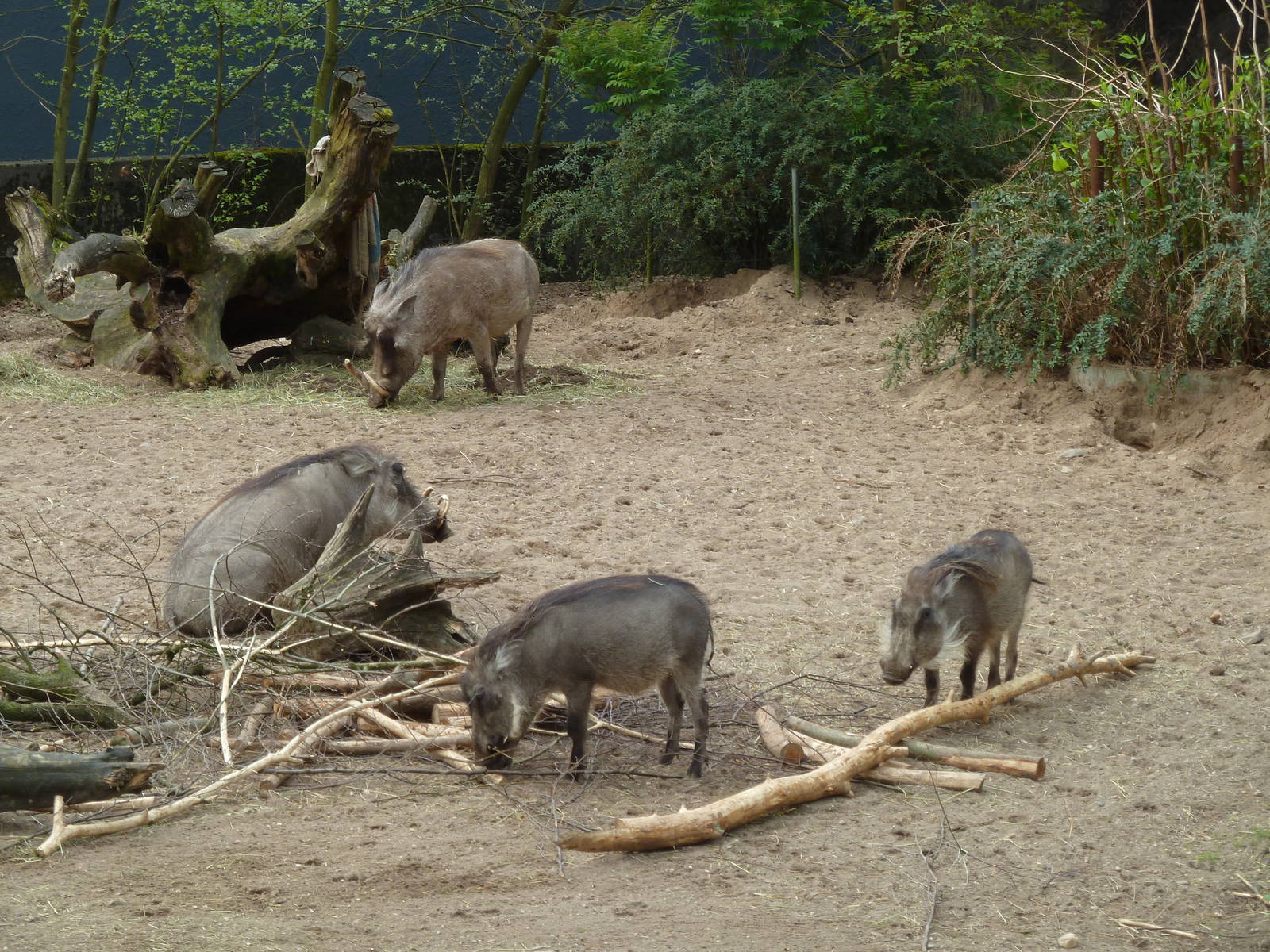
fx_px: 4072
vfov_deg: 13.3
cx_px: 635
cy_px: 476
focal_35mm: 111
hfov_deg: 17.7
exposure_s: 1/80
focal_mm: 18.2
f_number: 4.4
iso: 80
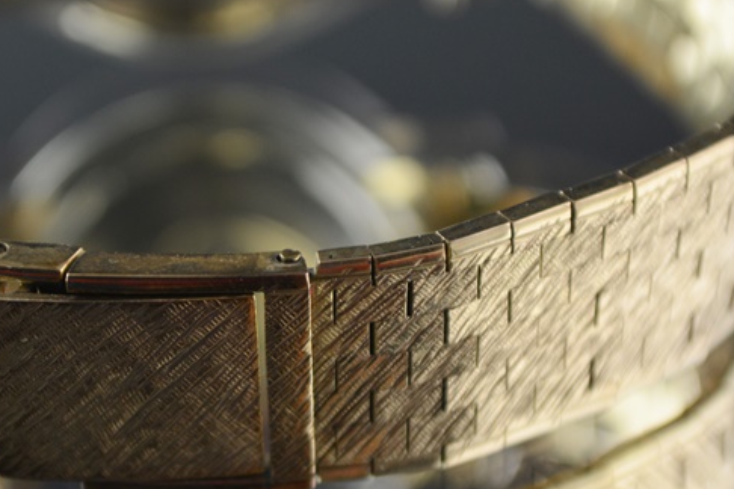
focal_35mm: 153
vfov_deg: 9.0
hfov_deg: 13.4
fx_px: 3118
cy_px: 315
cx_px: 225
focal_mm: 55
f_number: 5.6
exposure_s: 1/125
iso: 400
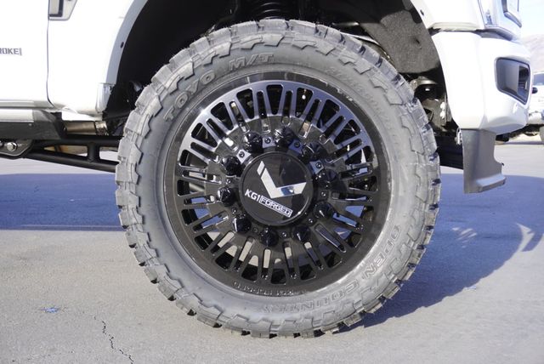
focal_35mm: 44
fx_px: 658
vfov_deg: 30.9
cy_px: 182
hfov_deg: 44.9
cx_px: 272
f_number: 6.3
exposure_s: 1/80
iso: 100
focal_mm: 29
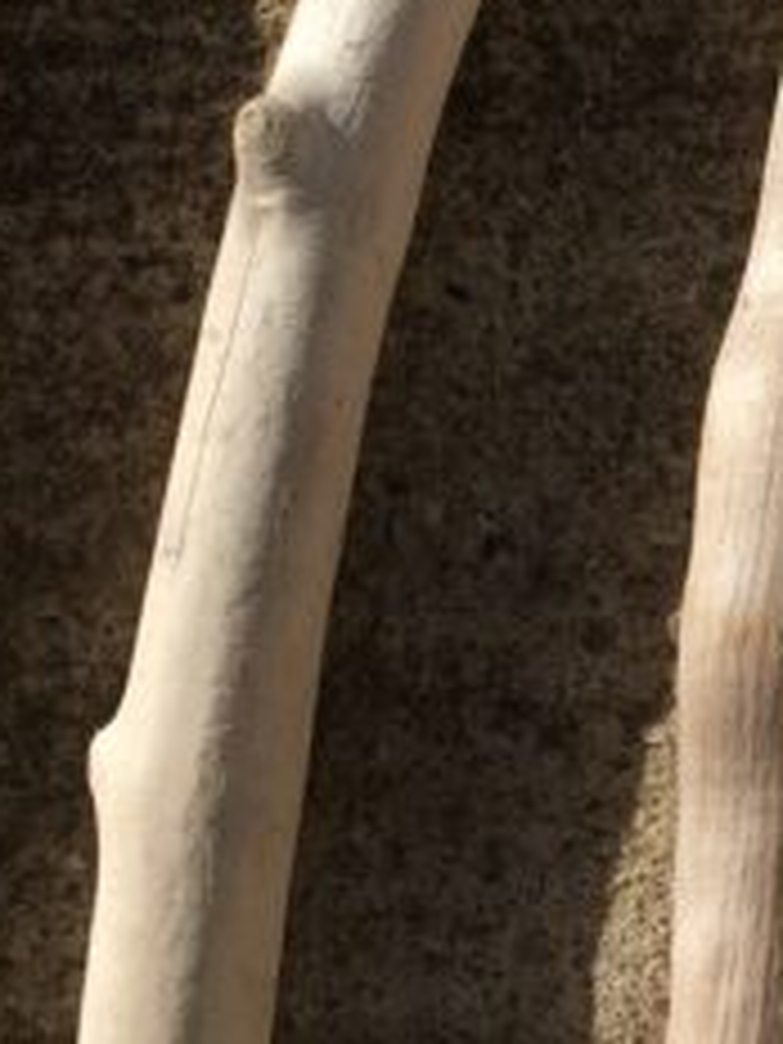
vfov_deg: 19.6
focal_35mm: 100
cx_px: 819
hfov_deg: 14.5
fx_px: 3016
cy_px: 328
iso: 25
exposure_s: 1/2262
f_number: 2.2
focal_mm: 4.15
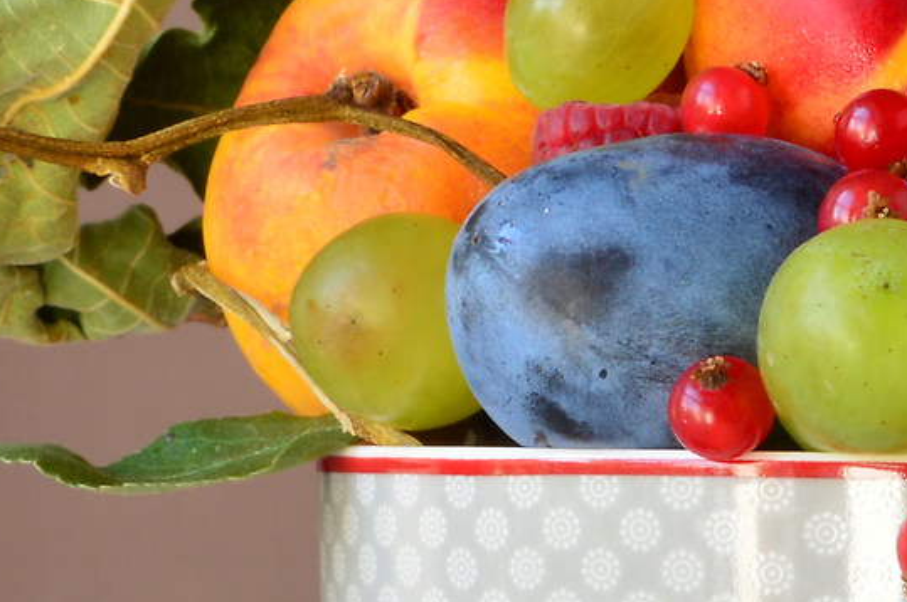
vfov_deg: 3.7
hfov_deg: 5.6
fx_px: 9241
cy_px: 214
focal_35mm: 367
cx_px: 915
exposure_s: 1/3
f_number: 18
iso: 100
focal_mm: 55
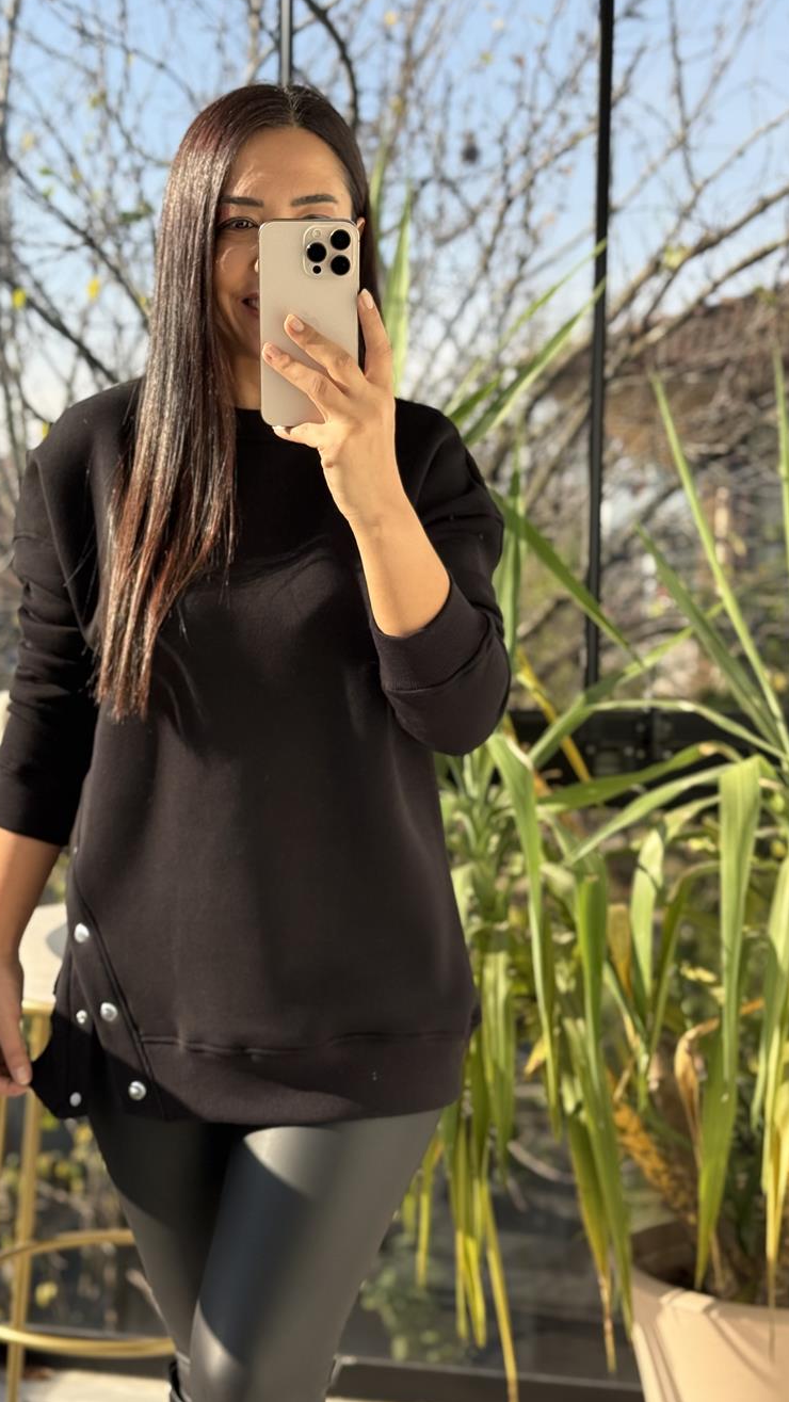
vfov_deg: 39.2
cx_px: 286
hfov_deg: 22.6
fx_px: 1971
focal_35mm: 53
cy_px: 701
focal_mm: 6.76
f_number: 1.78
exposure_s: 1/837
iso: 64
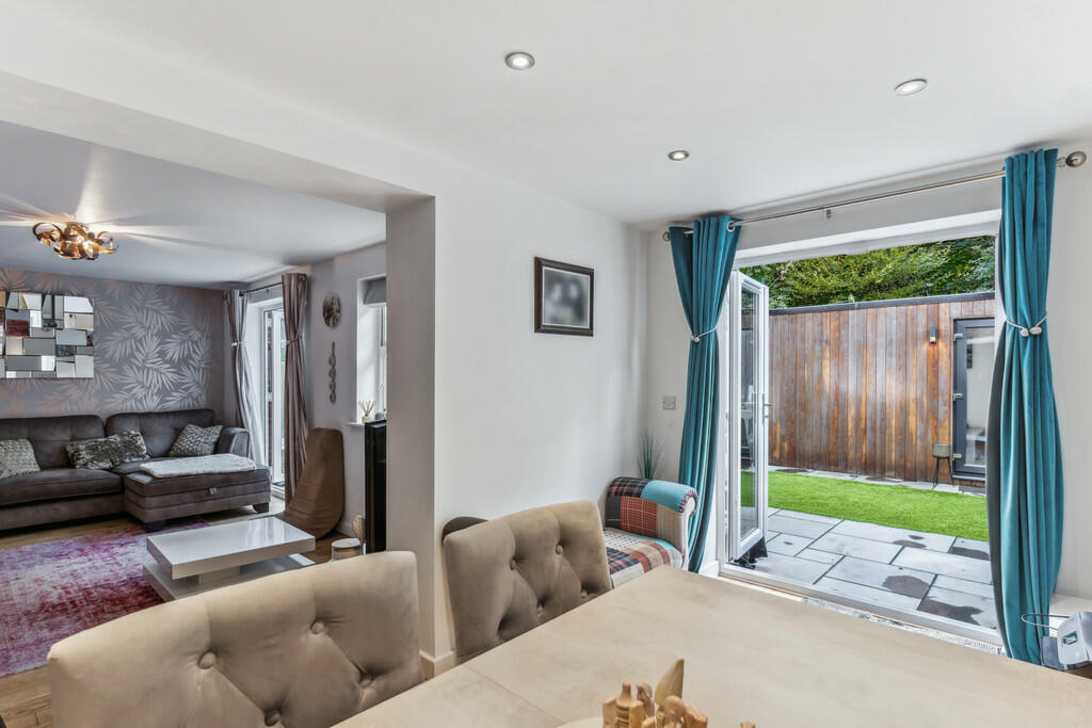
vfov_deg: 67.4
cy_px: 364
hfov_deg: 90.0
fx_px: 546
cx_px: 546
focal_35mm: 18
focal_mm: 18
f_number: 6.3
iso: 640
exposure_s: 1/30
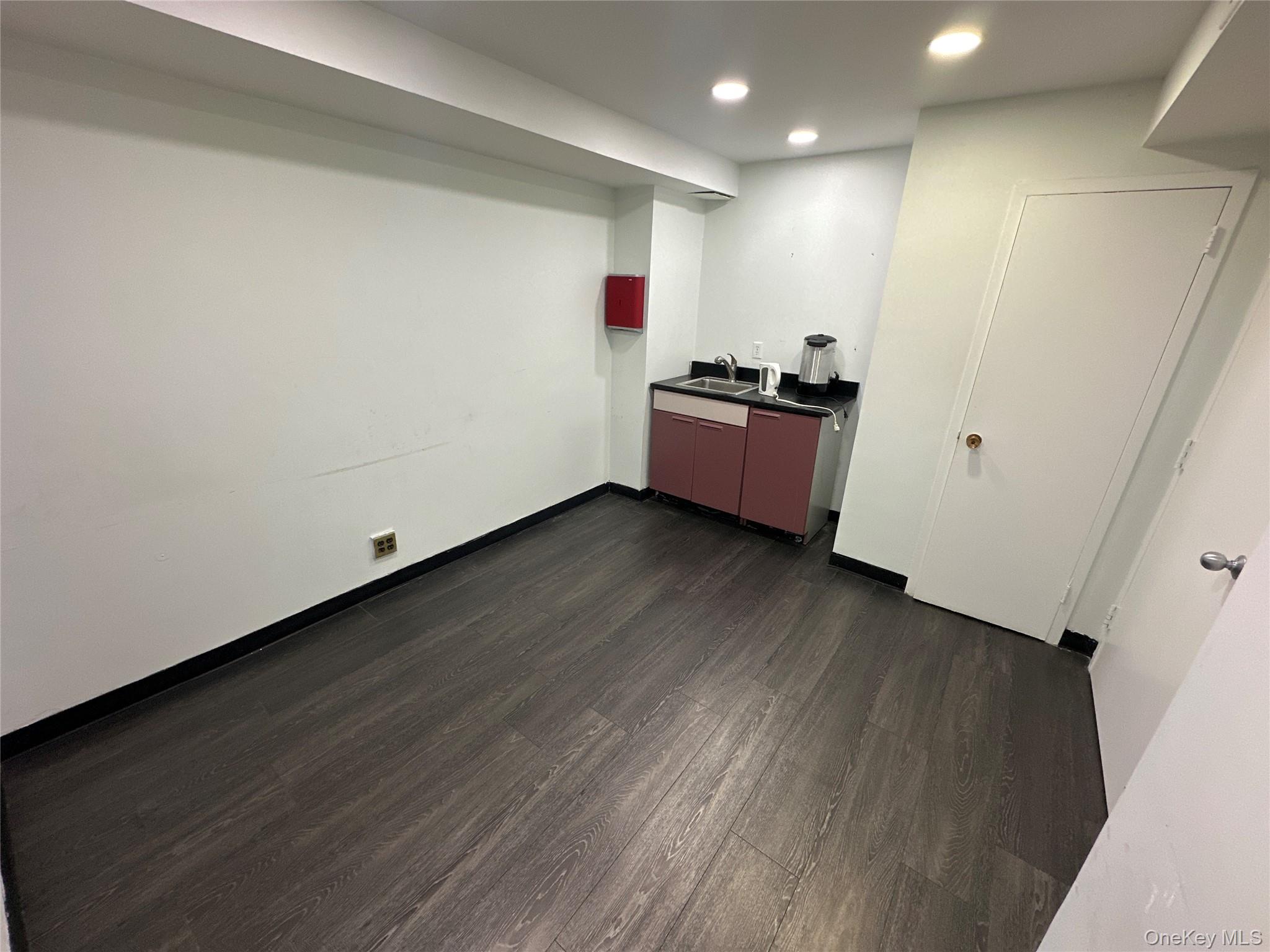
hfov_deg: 102.1
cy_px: 476
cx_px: 635
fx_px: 514
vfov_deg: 85.7
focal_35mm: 14
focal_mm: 2.22
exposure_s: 1/120
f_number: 2.2
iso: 200
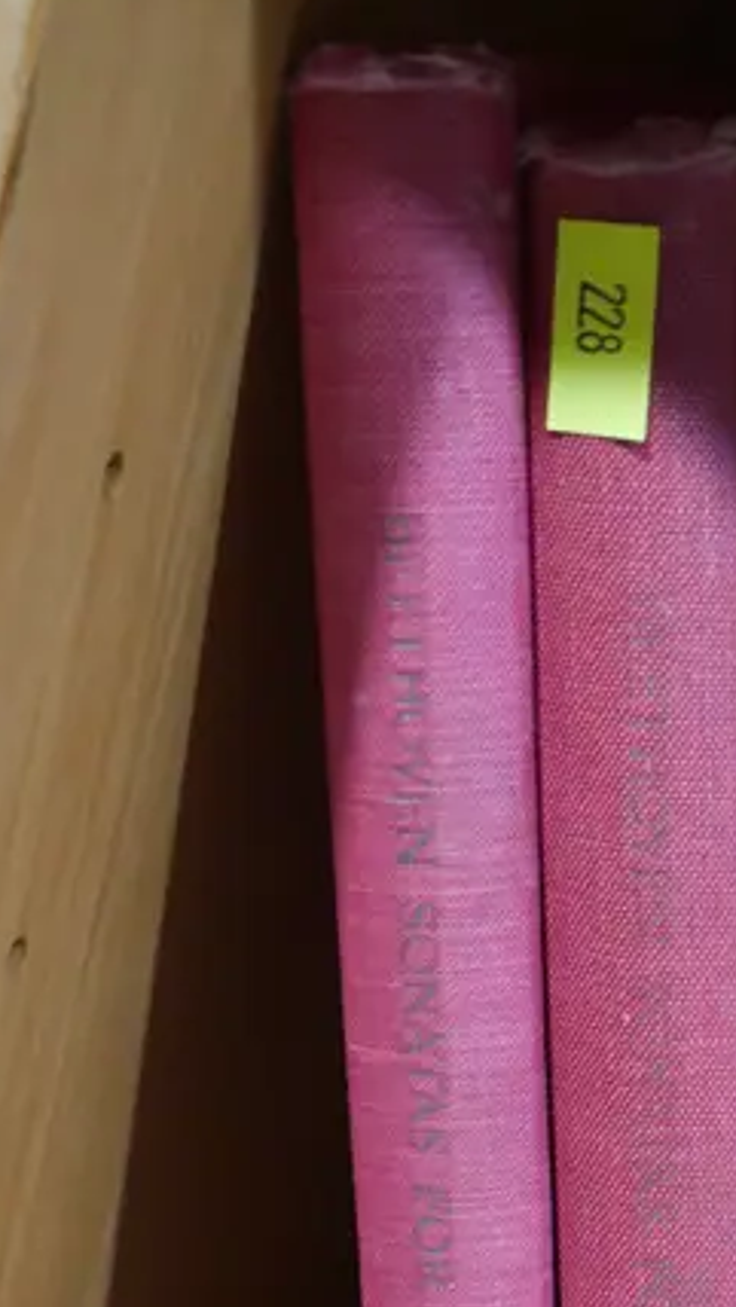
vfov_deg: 20.3
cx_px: 582
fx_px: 3432
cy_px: 1530
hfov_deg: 12.2
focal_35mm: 99
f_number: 4.1
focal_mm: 19
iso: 1000
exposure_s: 1/60
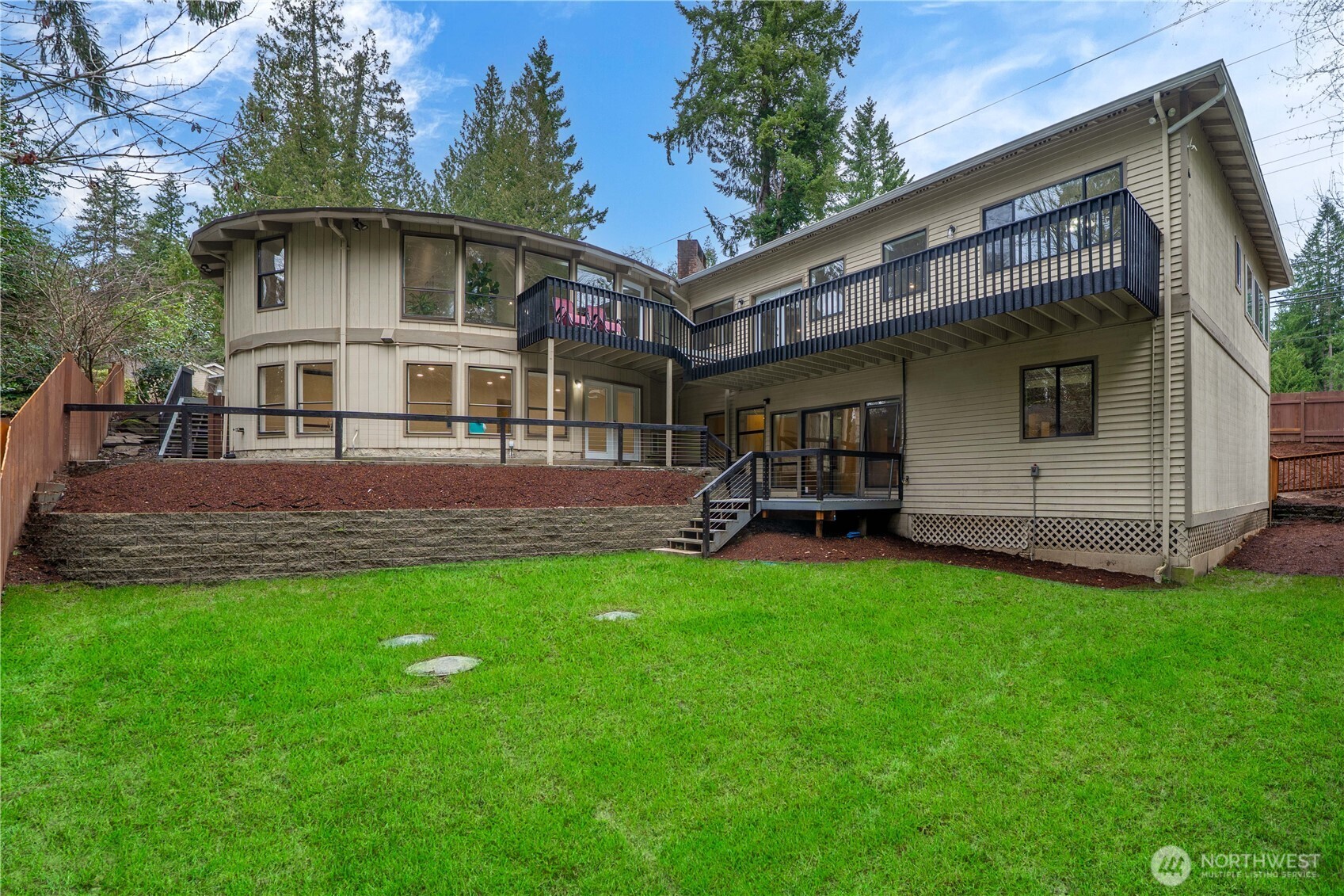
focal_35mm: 12
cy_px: 448
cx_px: 672
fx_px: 448
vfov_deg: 90.0
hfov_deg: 112.6
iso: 160
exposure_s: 1/30
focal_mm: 12
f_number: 6.7
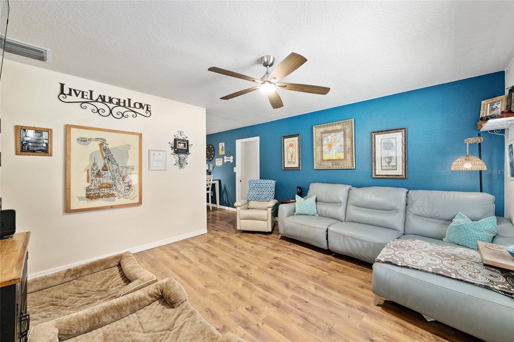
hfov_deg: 104.3
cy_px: 171
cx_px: 257
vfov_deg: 81.2
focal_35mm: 14
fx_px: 200
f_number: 7.1
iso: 500
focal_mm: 14
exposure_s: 1/8
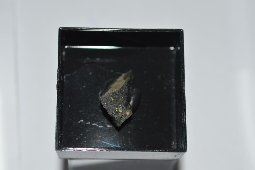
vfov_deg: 16.5
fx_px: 584
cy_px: 85
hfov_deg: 24.6
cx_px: 128
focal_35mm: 82
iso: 100
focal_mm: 55
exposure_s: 1/60
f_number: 8
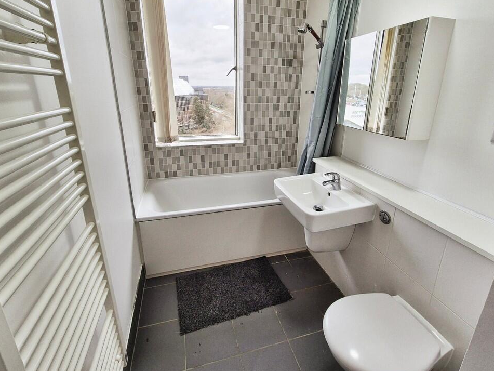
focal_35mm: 14
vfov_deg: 85.7
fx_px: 200
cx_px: 239
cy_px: 177
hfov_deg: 102.0
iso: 50
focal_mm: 2.2
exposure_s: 1/142
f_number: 2.2
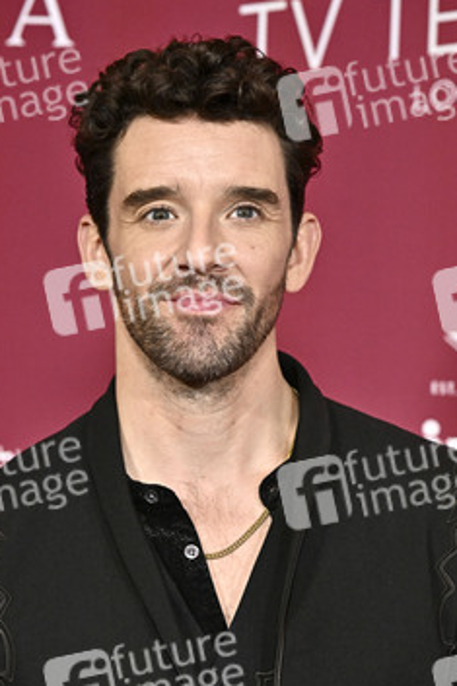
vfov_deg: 16.0
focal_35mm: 128
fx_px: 2440
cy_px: 387
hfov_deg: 10.7
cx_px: 200
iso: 3200
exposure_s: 1/320
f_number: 5
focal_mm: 113
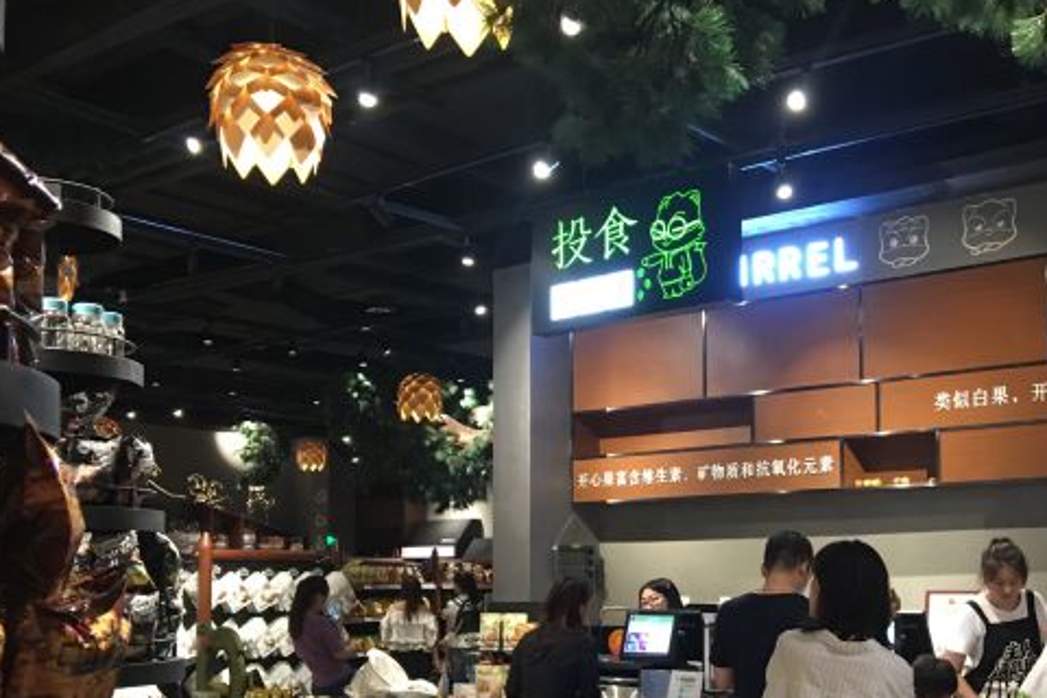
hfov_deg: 44.0
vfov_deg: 30.2
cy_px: 490
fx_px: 1280
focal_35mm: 44
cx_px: 683
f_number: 2.2
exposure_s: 1/17
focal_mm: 4.15
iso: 125
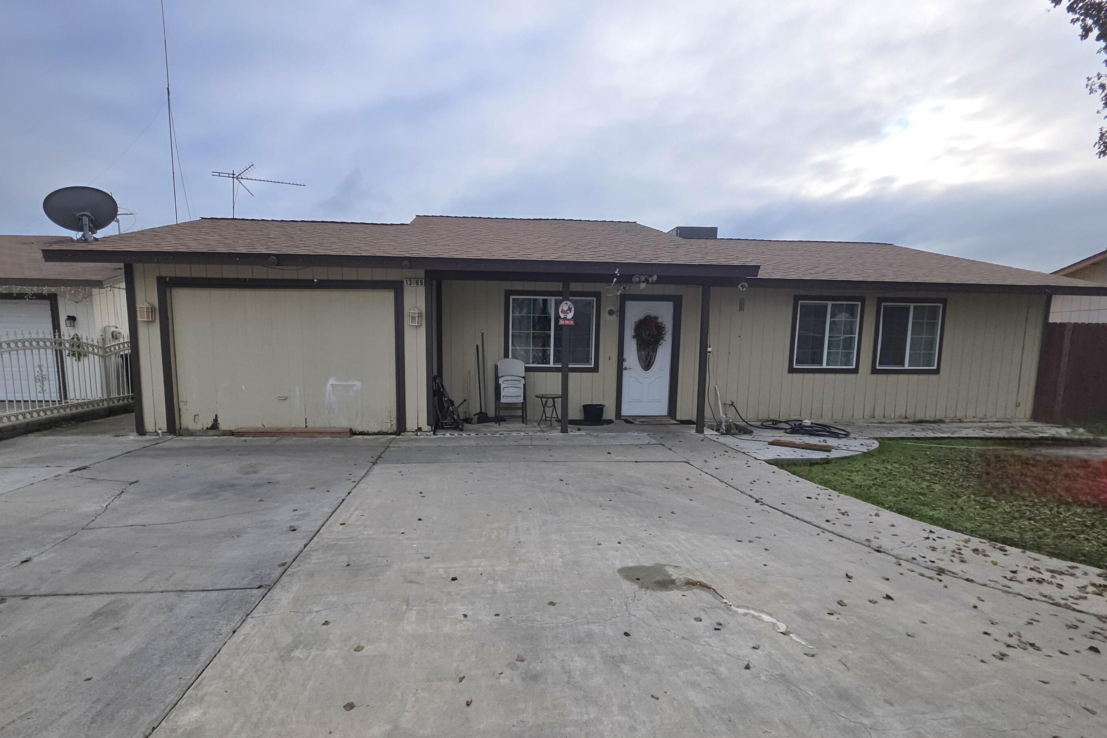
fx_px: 461
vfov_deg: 77.0
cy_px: 417
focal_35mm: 15
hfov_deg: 100.3
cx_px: 521
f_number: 1.9
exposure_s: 1/909
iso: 20
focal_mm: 2.2
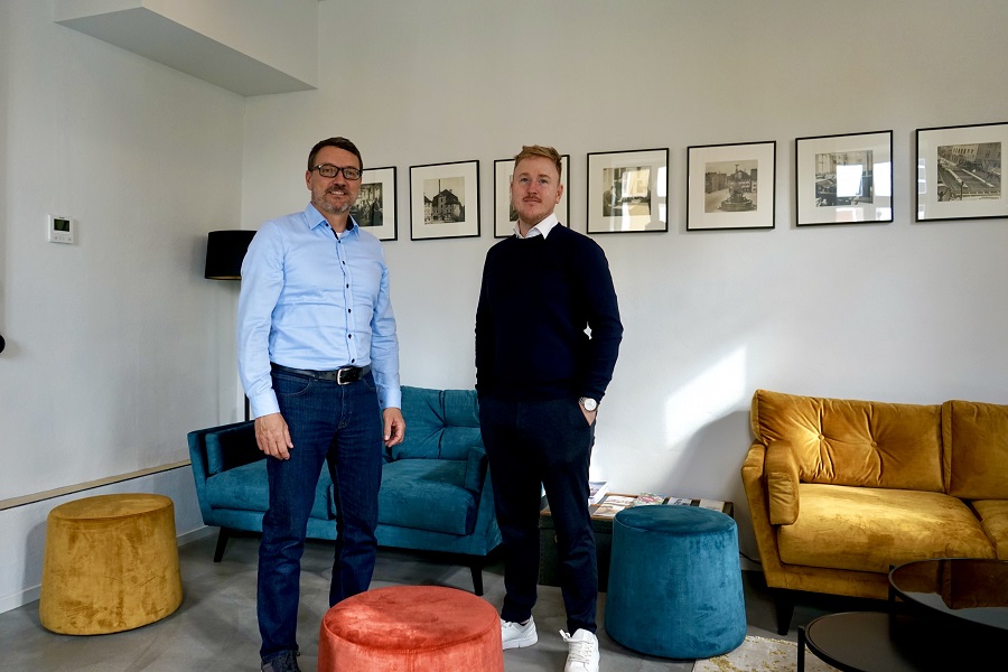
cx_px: 504
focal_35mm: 28
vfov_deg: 46.4
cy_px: 336
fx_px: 784
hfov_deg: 65.5
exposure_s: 1/160
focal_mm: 28
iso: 500
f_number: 4
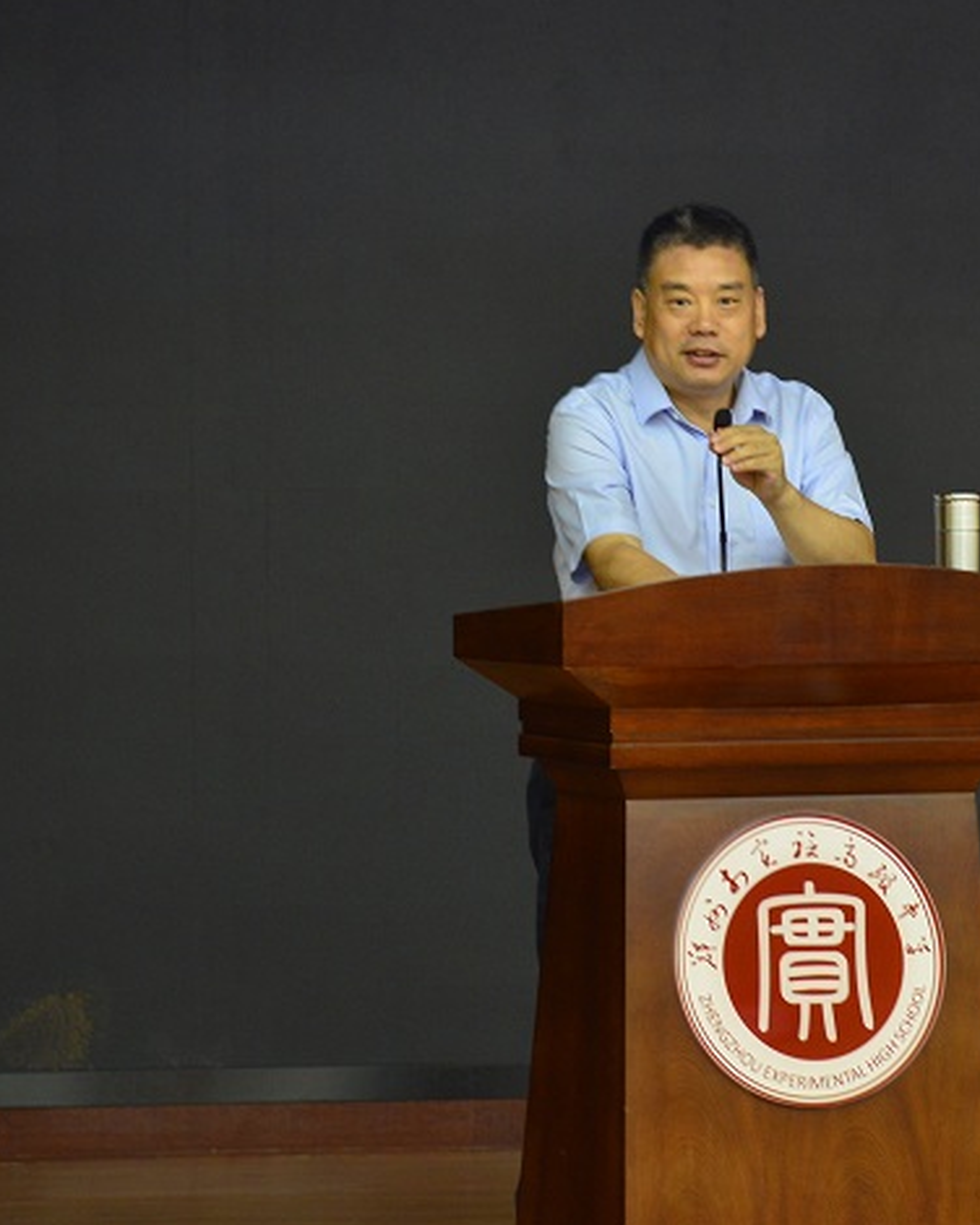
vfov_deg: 10.8
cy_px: 640
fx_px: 6490
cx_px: 553
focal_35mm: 179
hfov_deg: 8.6
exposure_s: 1/60
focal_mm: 112
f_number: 5
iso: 2000
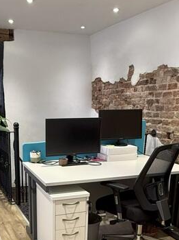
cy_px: 183
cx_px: 59
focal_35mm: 41
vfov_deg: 44.1
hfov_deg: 34.7
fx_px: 283
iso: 200
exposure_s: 1/99
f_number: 2.2
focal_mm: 2.22
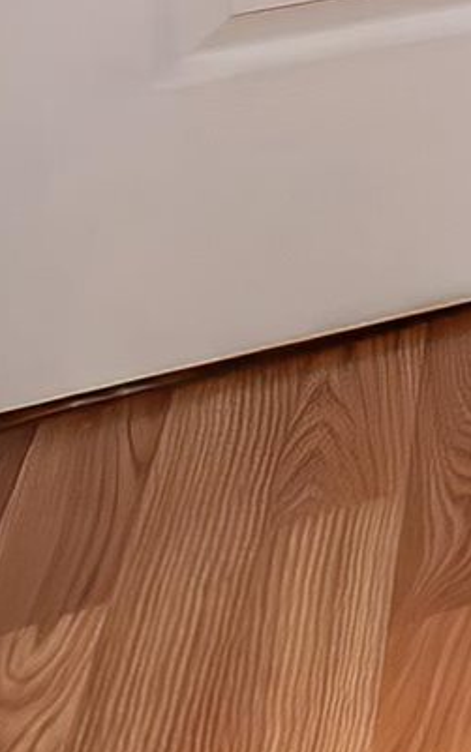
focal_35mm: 117
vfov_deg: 13.1
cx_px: 2727
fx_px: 2400
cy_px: -1086
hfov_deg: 5.4
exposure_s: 1/2.5
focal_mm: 10
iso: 500
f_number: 9
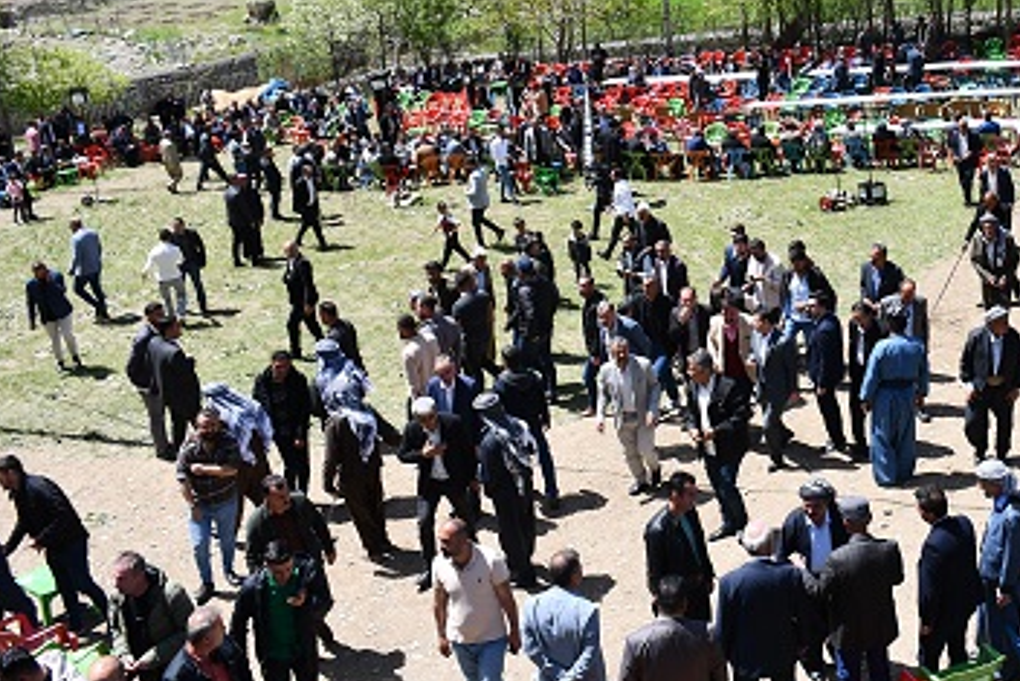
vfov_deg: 28.6
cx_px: 837
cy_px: 128
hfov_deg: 40.7
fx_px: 1304
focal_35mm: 46
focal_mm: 18
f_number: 8
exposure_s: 1/250
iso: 100
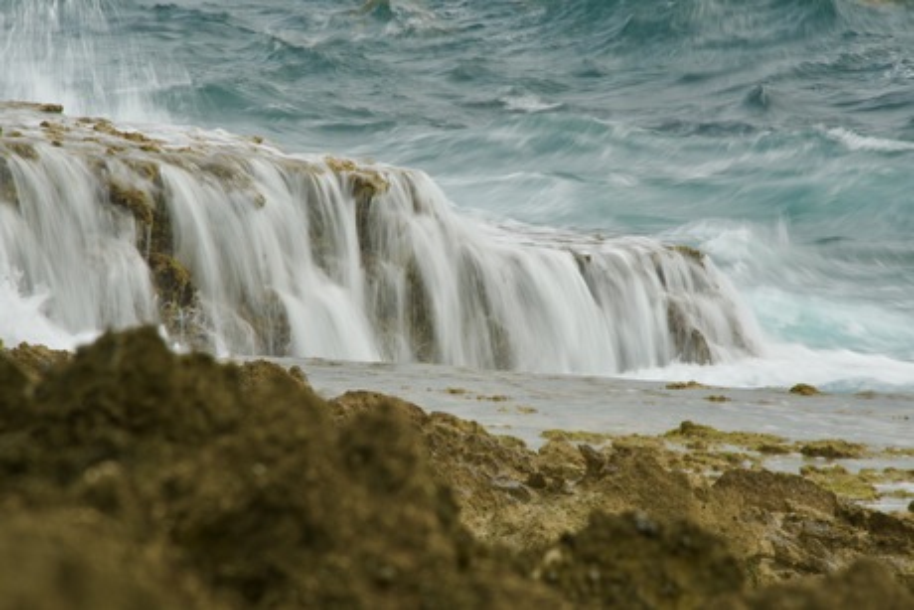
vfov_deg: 4.2
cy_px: 305
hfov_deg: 6.2
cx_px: 457
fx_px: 8380
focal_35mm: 330
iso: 50
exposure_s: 1/8
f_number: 36
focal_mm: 220
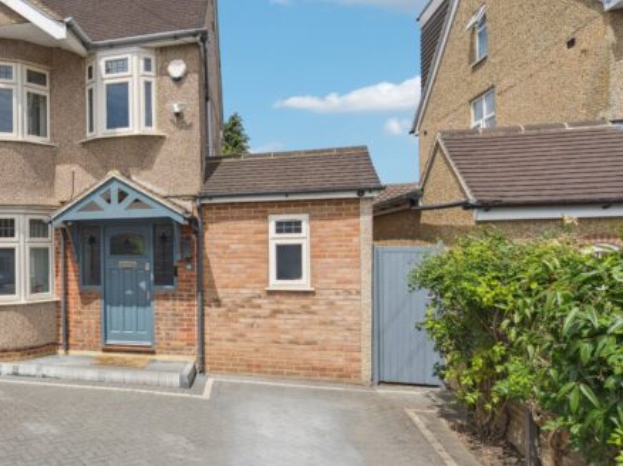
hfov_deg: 57.6
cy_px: 250
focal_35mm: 27
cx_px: 81
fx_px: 486
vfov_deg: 51.3
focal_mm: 16
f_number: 7.1
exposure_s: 1/2500
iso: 500
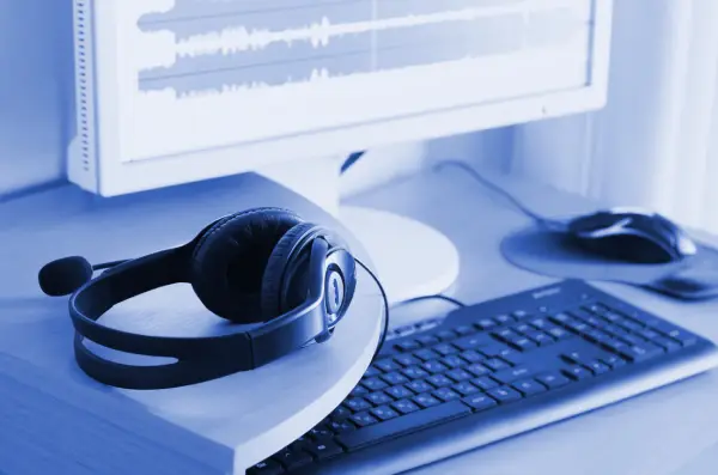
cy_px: 238
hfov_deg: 27.1
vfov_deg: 18.1
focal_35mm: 75
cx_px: 359
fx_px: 1492
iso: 100
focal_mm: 50
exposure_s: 1/1.67
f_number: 4.5
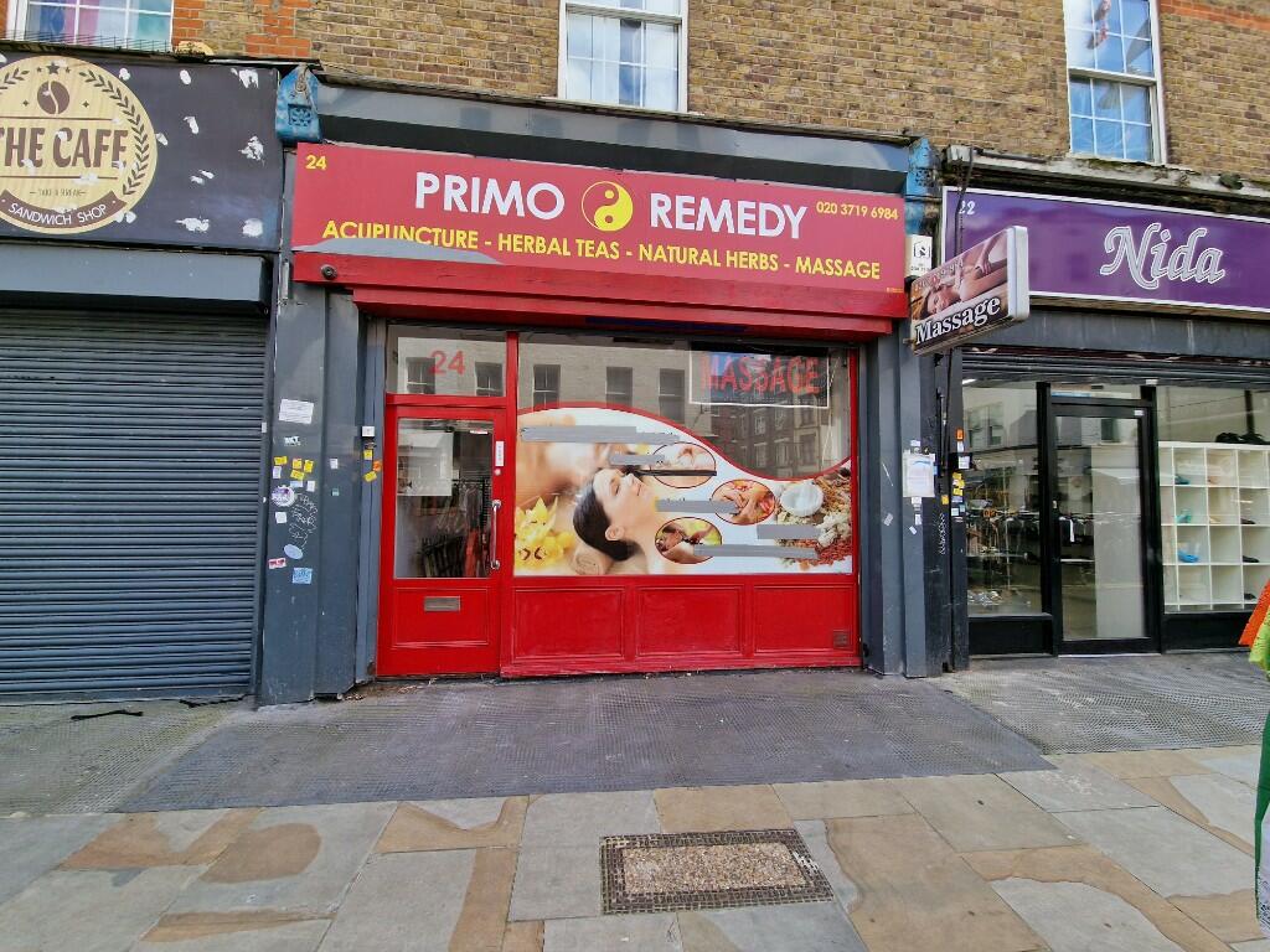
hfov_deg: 106.2
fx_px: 477
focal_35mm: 13
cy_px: 476
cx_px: 635
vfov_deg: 89.9
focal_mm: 2.2
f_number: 2.2
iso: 50
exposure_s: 1/606
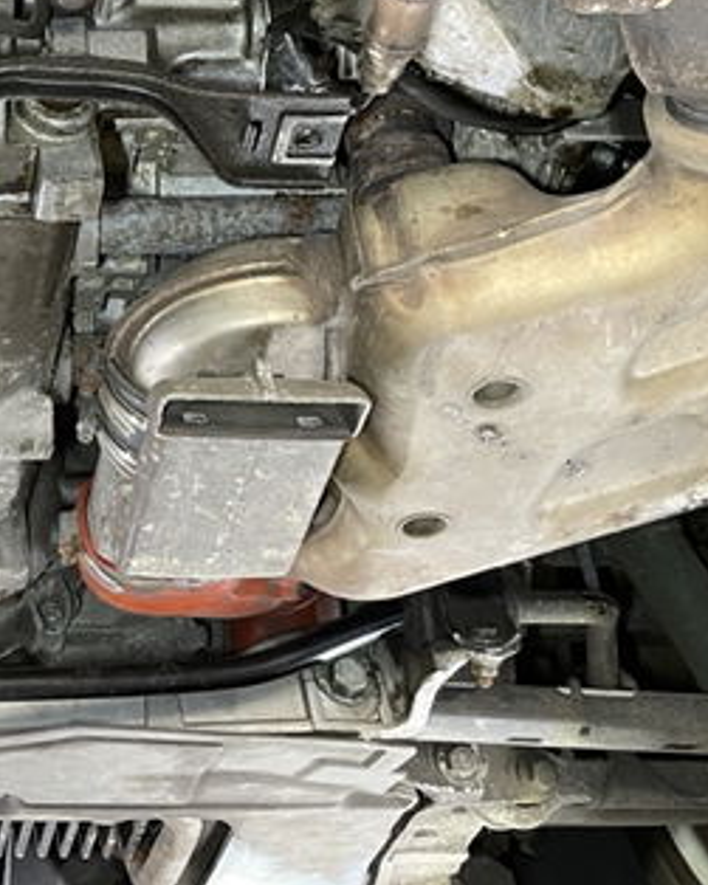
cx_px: -138
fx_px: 1625
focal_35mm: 62
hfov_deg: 22.6
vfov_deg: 29.2
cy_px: 76
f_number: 1.6
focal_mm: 4.2
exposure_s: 1/50
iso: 100
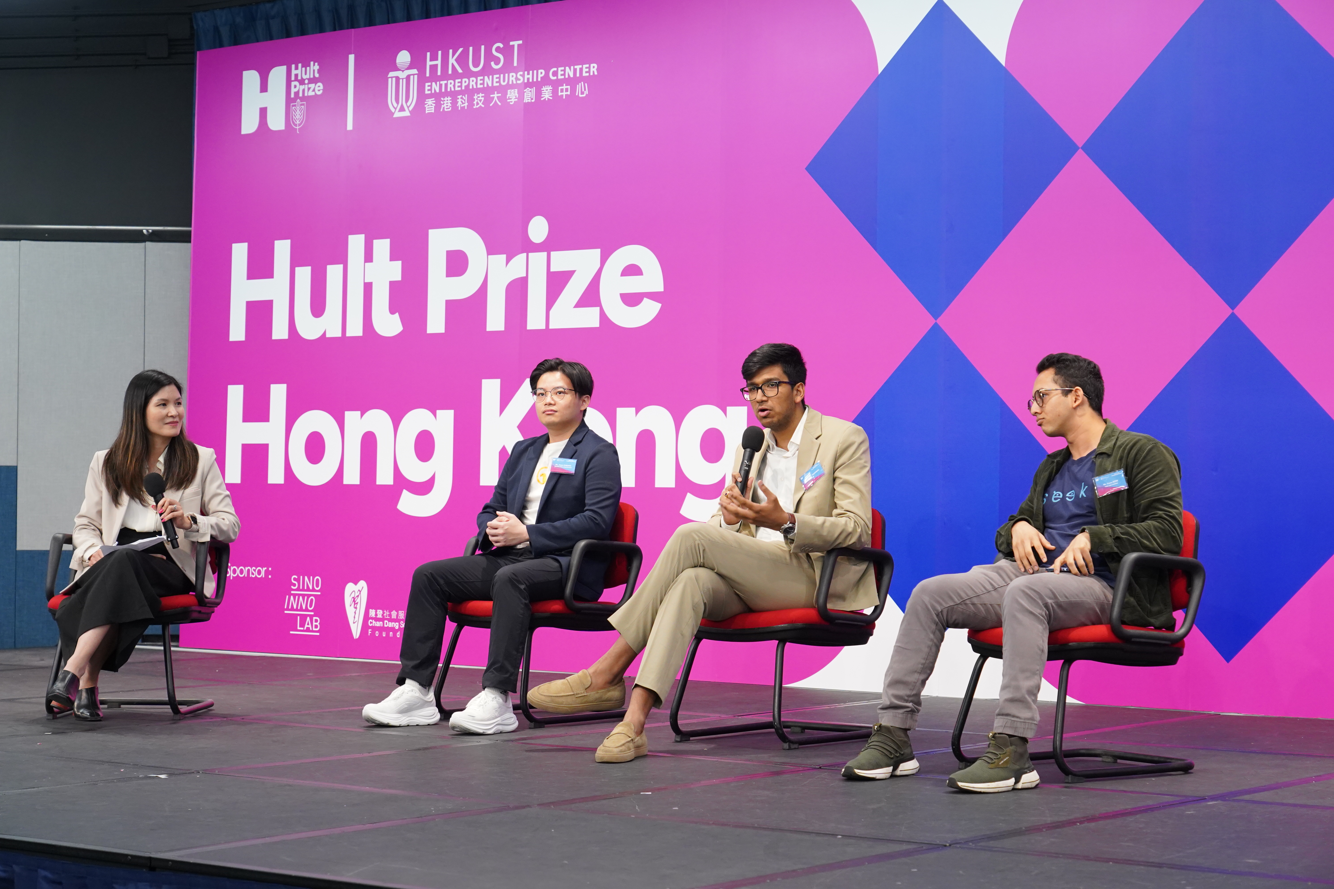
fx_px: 2631
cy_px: 444
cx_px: 667
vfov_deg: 19.2
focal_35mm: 71
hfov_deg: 28.5
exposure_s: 1/125
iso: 3200
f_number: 6.3
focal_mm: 71
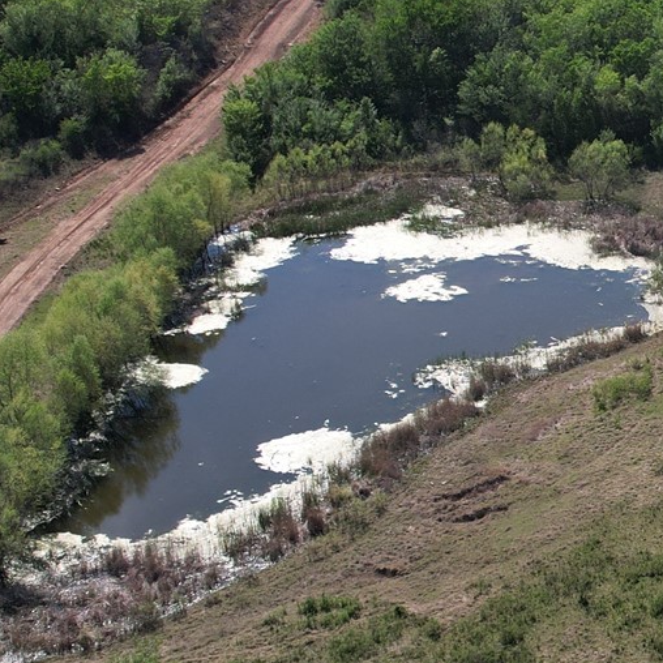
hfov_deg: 21.2
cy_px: 397
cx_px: 826
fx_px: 1625
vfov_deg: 23.0
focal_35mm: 75
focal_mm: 8.38
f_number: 2.8
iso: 100
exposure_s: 1/1600
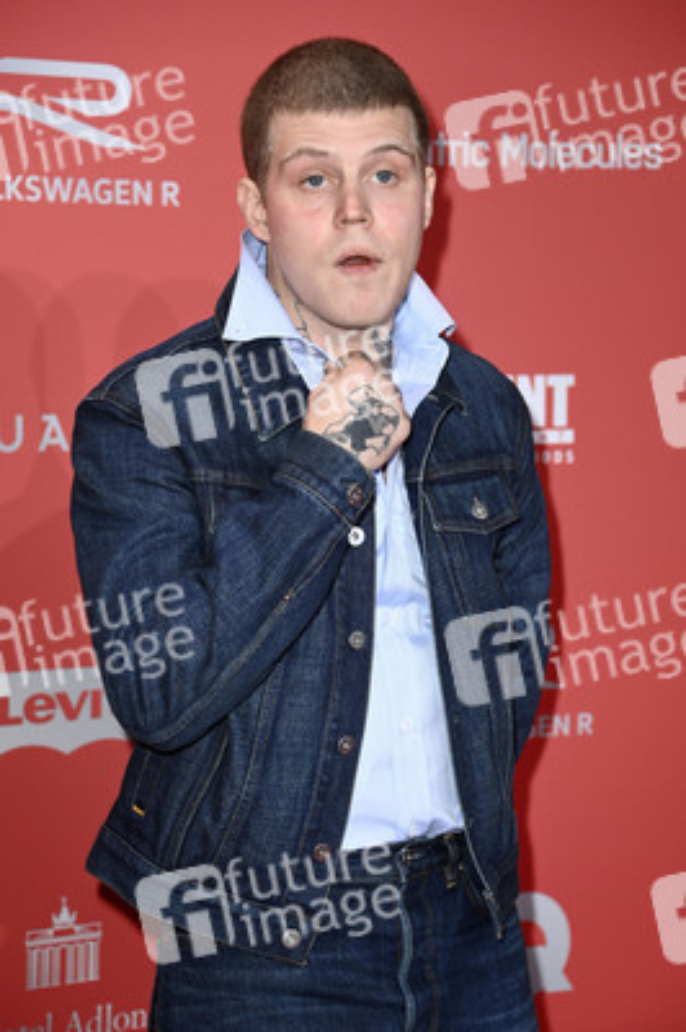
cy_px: 516
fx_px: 3321
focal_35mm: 116
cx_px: 343
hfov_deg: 11.8
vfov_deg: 17.7
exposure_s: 1/250
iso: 800
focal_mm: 116
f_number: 5.6
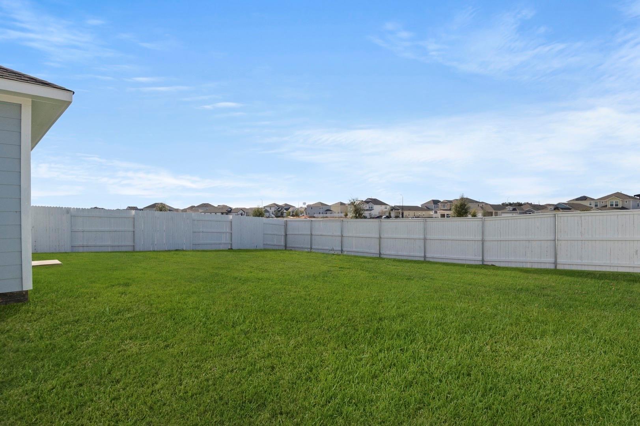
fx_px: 640
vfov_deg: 36.8
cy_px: 213
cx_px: 320
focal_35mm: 36
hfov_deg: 53.2
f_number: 8
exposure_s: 1/3200
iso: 400
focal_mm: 24
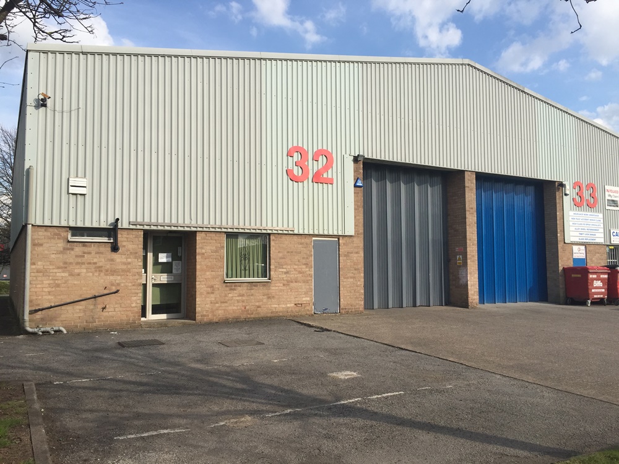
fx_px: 519
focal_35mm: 29
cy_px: 232
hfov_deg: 61.7
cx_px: 310
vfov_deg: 48.2
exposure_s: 1/1364
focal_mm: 4.15
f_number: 2.2
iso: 32
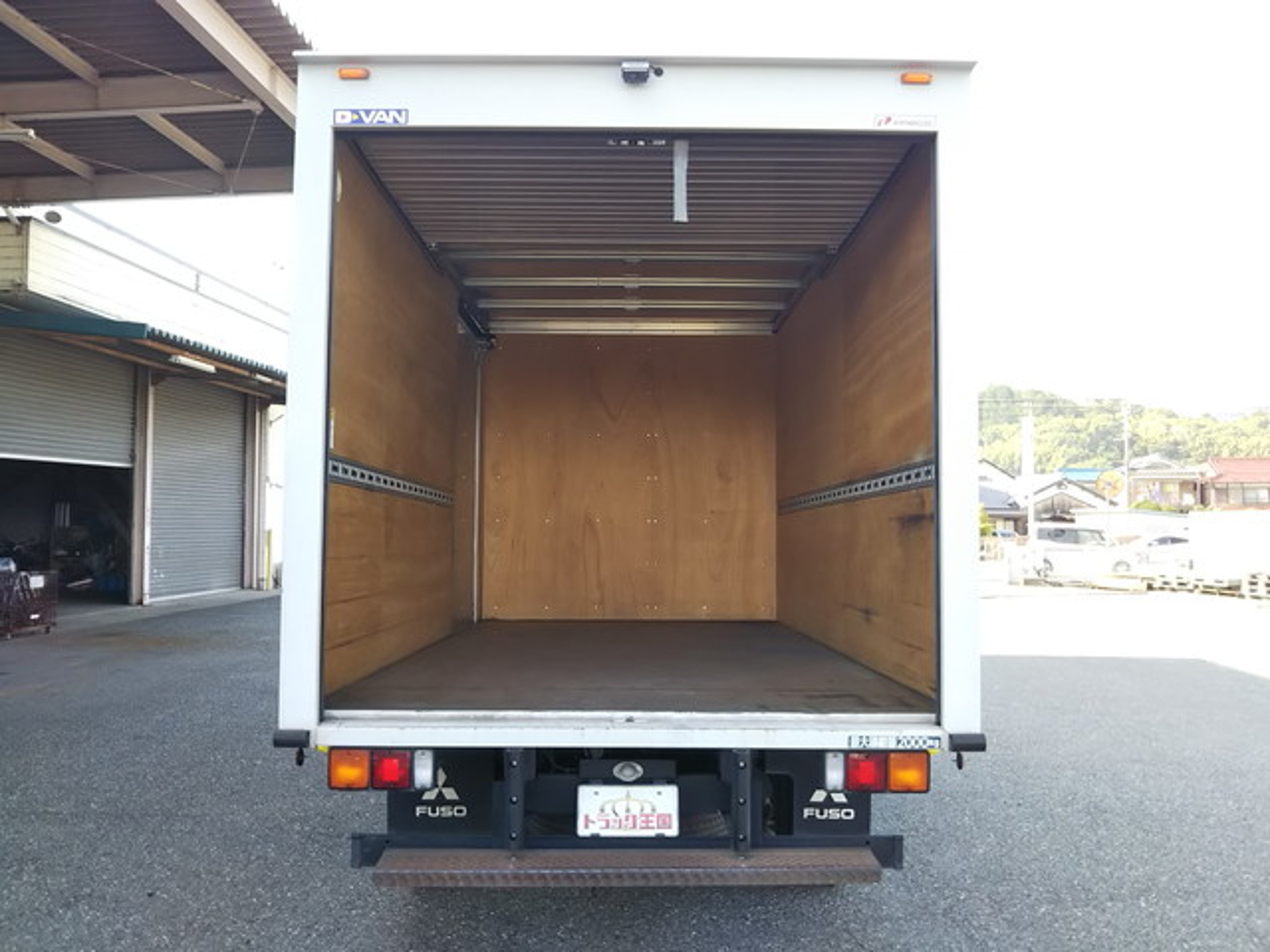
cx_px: 635
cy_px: 476
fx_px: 1101
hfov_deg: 60.0
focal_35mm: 30
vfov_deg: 46.8
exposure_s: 1/120
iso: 25
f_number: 2.2
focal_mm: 4
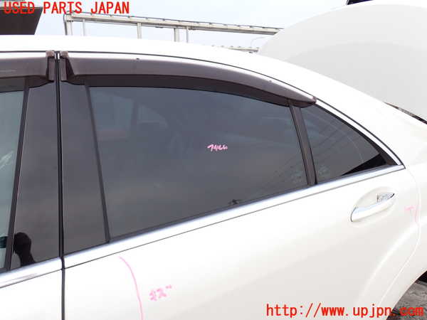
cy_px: 160
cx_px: 214
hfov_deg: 60.0
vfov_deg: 46.8
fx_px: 370
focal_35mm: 30
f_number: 3.2
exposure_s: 1/400
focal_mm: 5.4
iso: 100
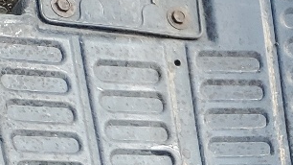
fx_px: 1150
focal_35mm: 148
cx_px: 670
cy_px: 536
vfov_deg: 7.1
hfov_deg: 12.1
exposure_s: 1/1000
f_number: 1.5
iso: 50
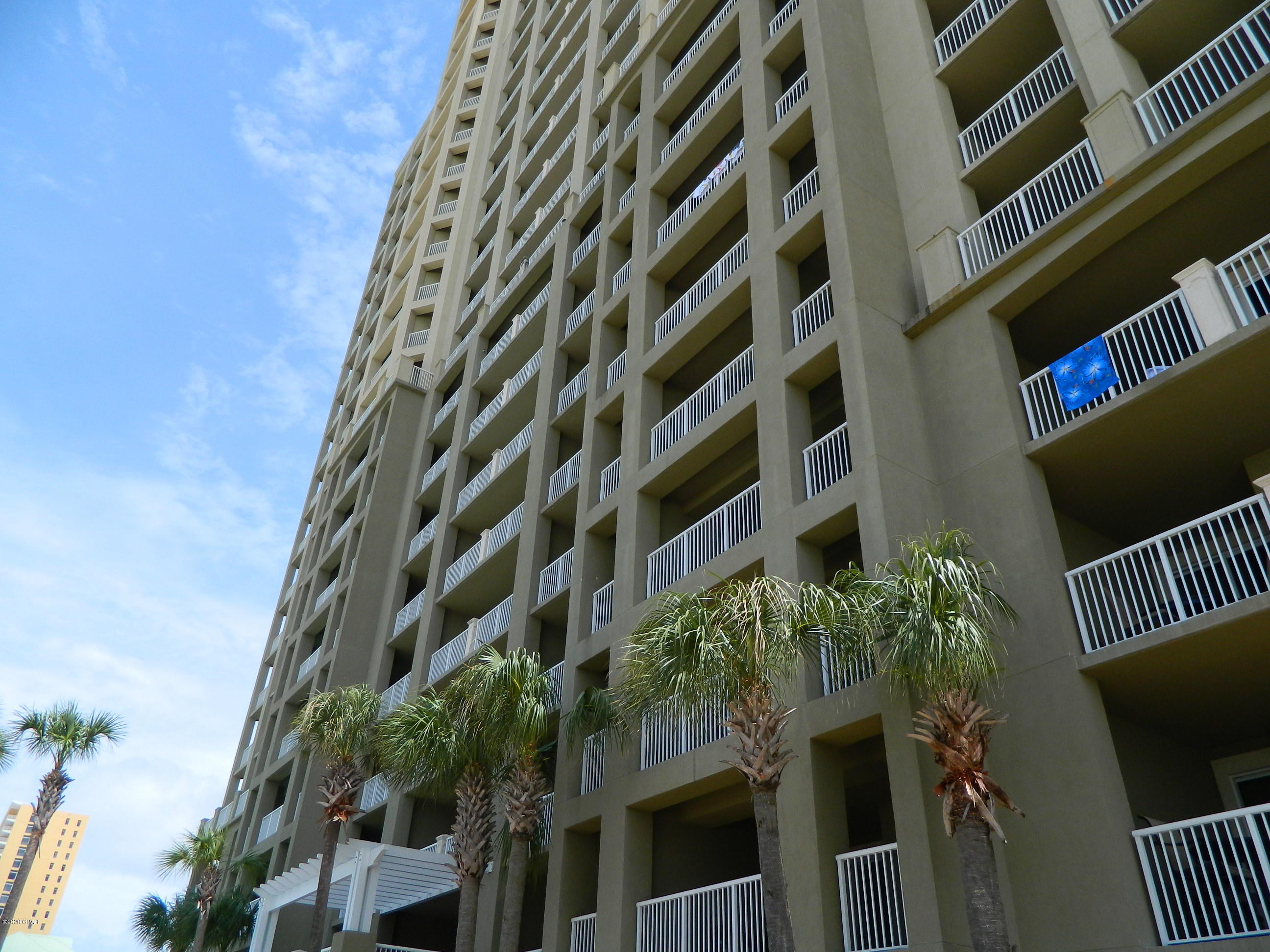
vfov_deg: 54.9
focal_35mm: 25
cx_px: 635
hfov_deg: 69.4
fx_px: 917
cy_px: 476
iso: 80
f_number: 3.1
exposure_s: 1/800
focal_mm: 4.5
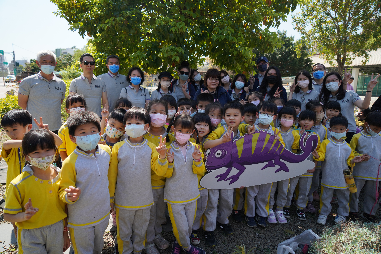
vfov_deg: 53.1
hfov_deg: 73.7
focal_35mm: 24
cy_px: 127
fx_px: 254
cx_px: 190
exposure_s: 1/1600
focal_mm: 24
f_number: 4
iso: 320
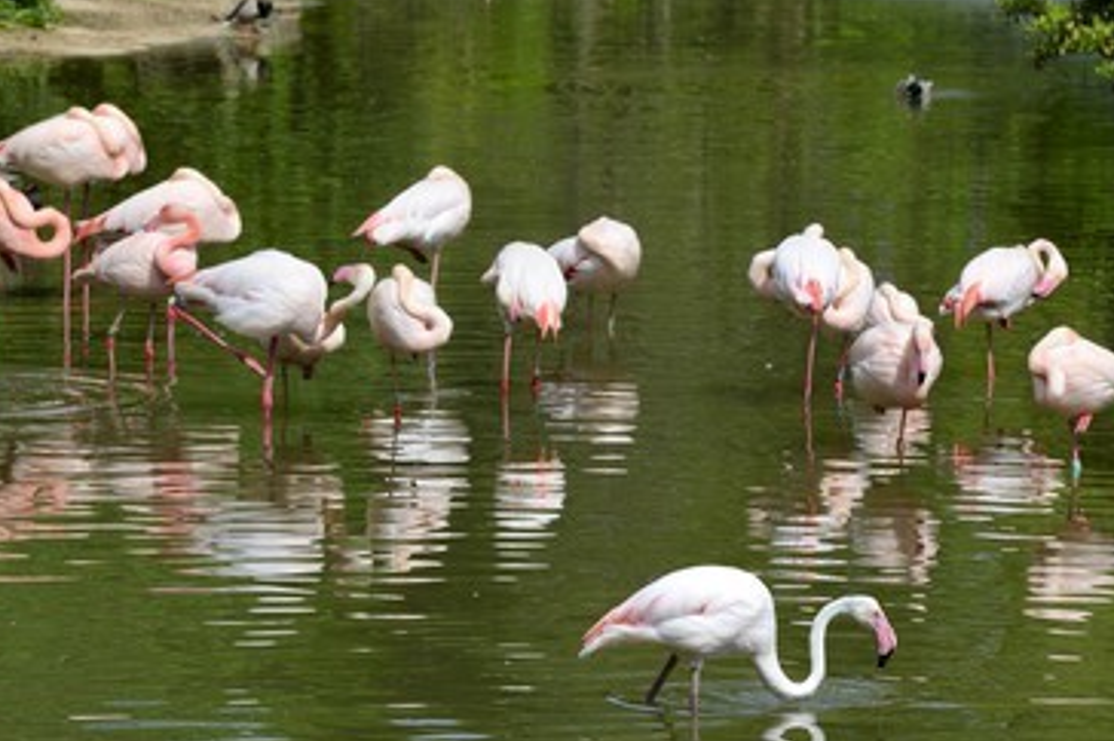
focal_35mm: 231
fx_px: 7142
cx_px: 560
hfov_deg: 8.9
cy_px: 416
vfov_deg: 5.9
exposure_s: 1/320
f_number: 13
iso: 200
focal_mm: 200
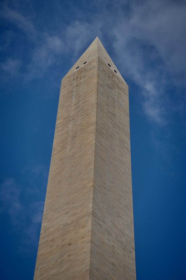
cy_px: 140
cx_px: 93
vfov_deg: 17.1
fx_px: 929
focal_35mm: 120
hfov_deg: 11.4
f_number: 11
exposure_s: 1/500
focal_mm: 120
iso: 100
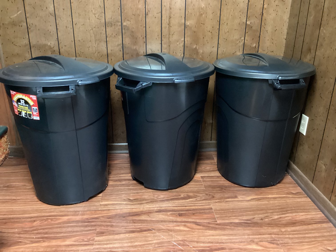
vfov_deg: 45.4
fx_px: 301
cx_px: 168
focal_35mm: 31
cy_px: 126
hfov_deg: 58.3
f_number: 2.4
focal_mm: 3.3
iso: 800
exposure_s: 1/15
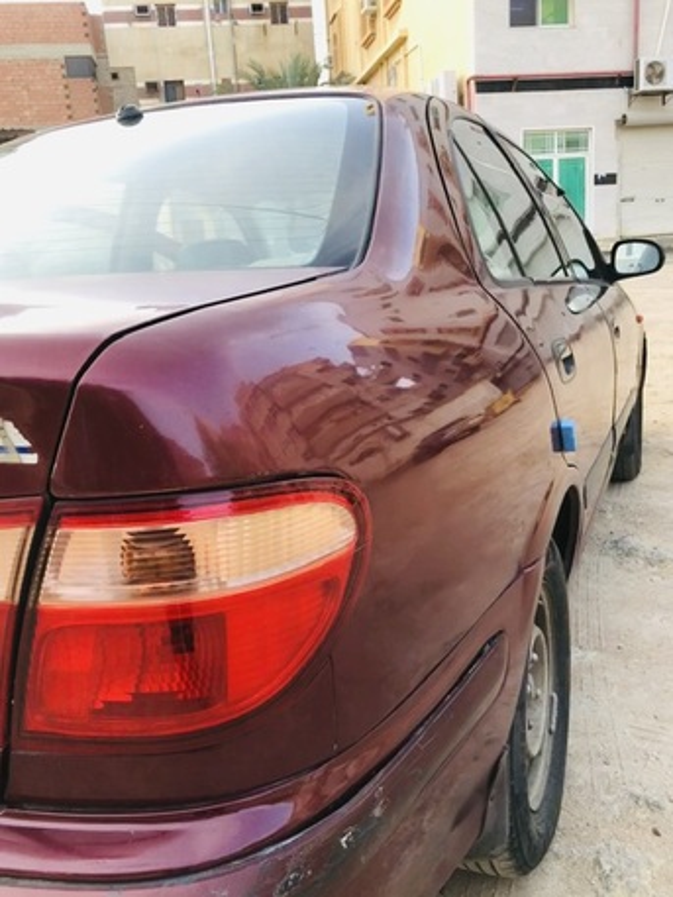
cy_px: 448
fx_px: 725
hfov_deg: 49.8
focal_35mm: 28
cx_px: 336
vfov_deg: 63.4
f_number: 1.8
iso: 64
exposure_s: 1/120
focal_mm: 3.99
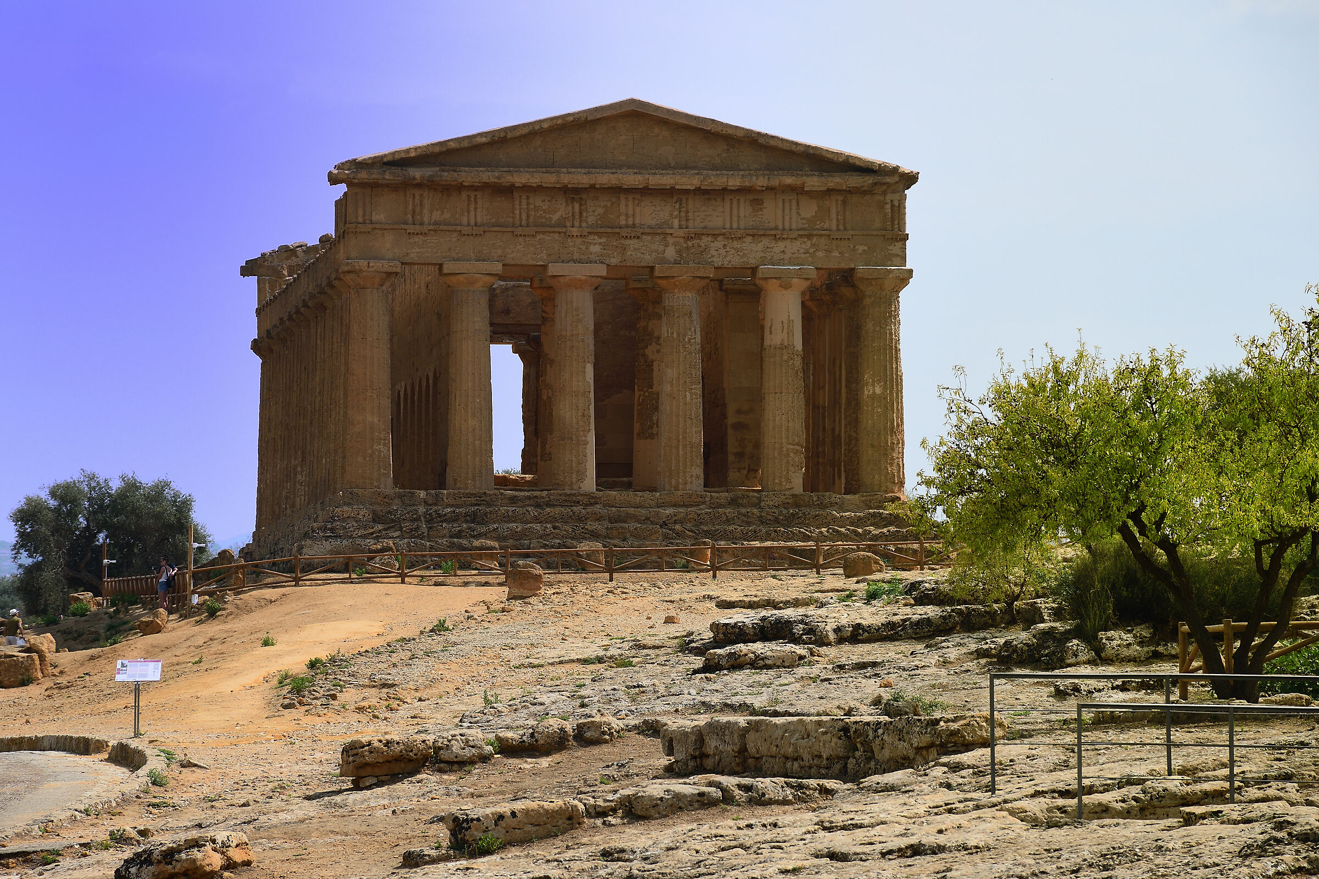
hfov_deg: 11.8
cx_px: 660
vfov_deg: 7.9
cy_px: 440
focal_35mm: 174
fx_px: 6375
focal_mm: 116
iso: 100
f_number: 9
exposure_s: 1/400
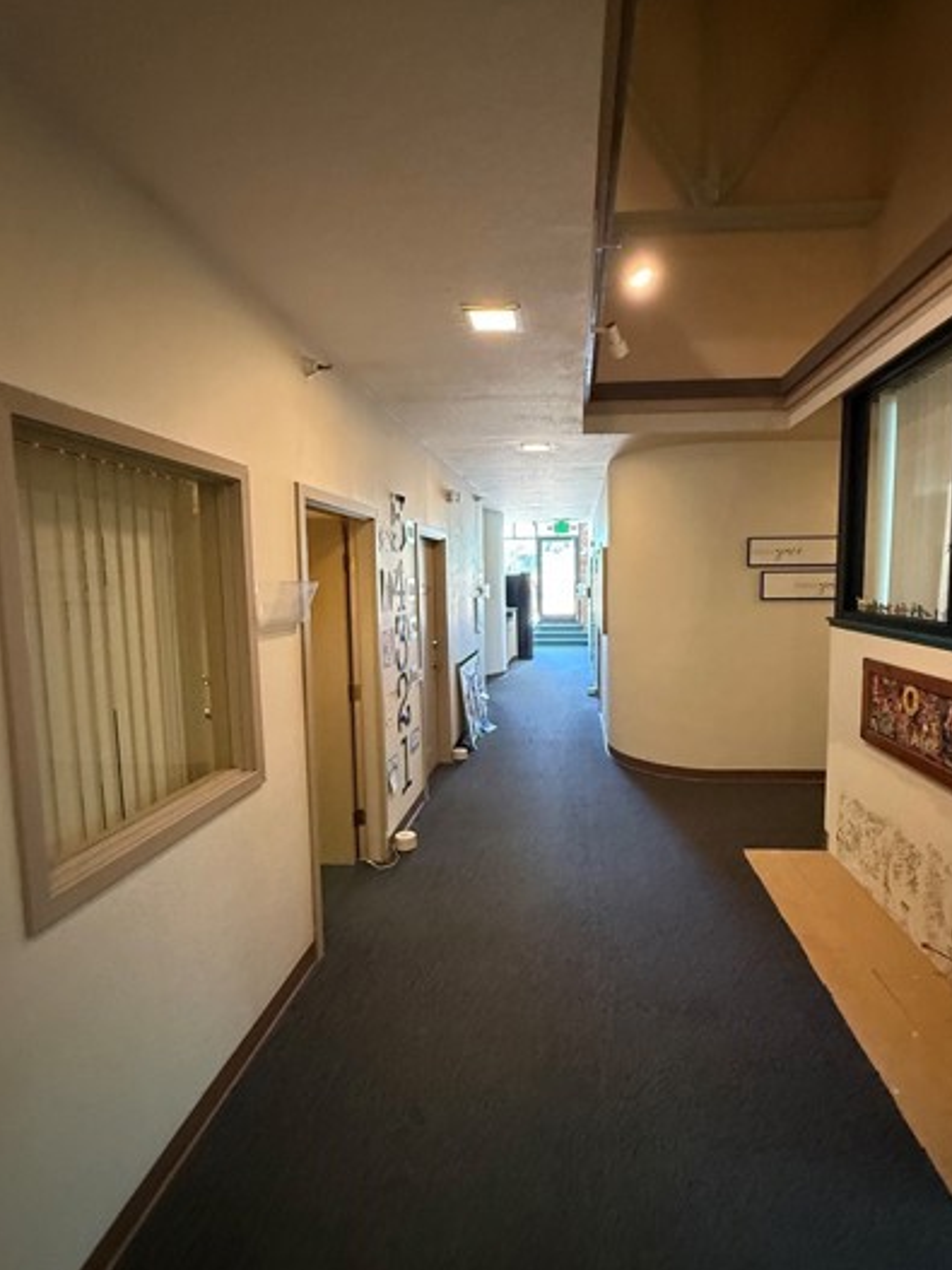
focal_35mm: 17
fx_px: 624
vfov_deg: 91.0
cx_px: 540
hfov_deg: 74.3
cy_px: 634
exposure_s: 1/60
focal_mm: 2.22
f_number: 2.2
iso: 640
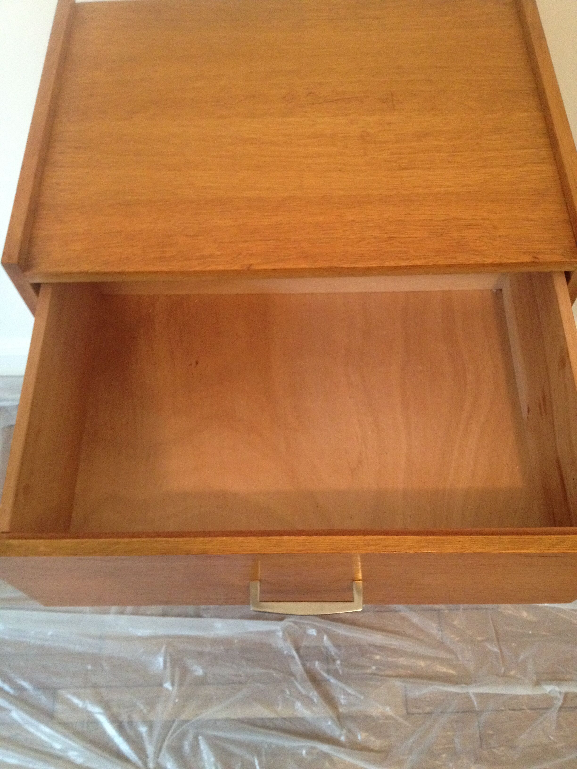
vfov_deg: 52.6
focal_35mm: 35
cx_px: 288
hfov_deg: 40.7
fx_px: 778
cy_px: 384
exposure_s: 1/17
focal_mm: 4.28
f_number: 2.4
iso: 320
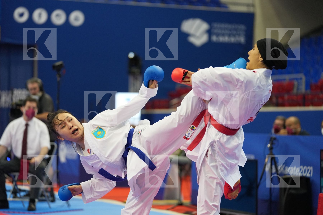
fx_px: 1193
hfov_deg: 15.4
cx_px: 162
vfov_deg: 10.3
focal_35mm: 133
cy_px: 108
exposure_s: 1/1000
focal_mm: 133
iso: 2500
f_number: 2.8
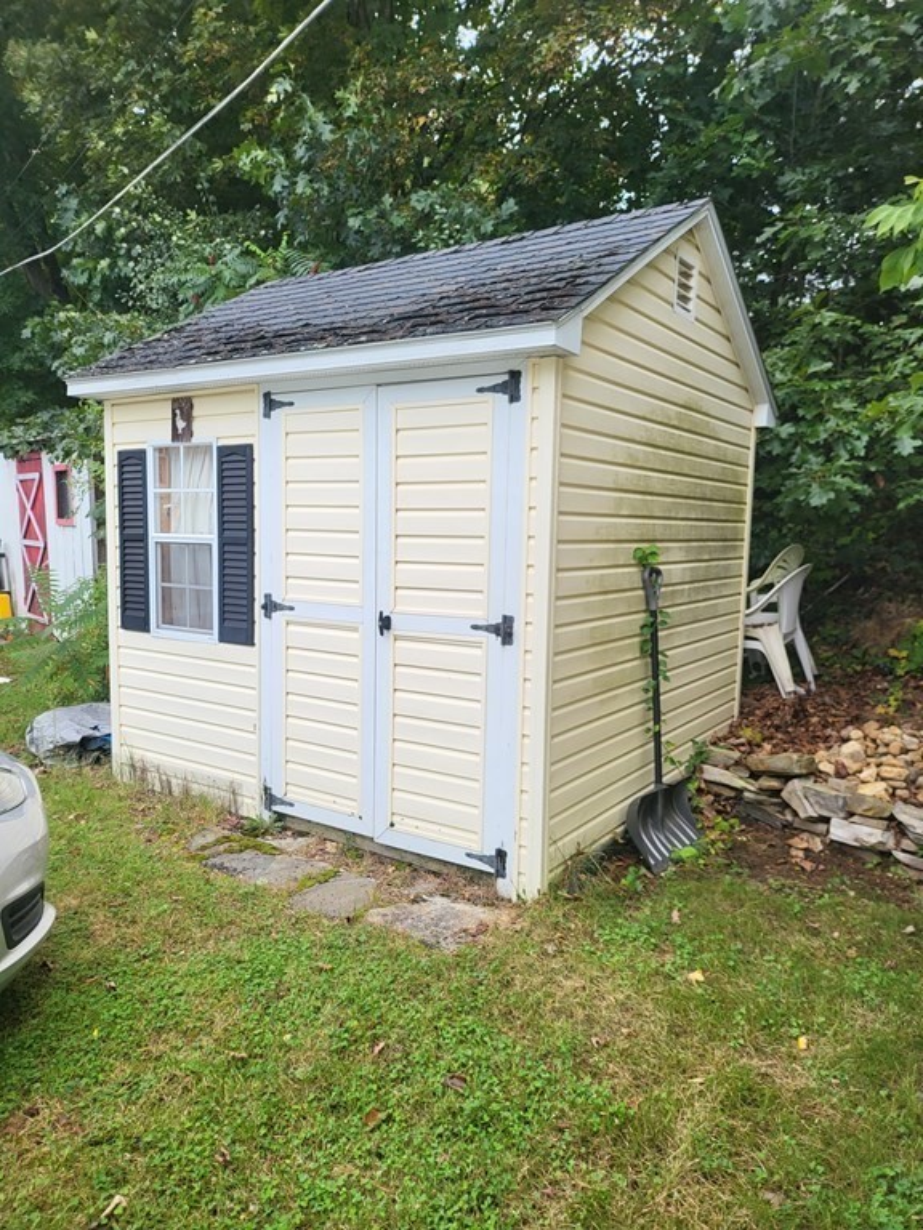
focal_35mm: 24
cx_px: 462
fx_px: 853
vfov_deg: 71.6
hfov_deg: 56.8
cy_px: 615
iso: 40
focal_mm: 5
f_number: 1.8
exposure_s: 1/476
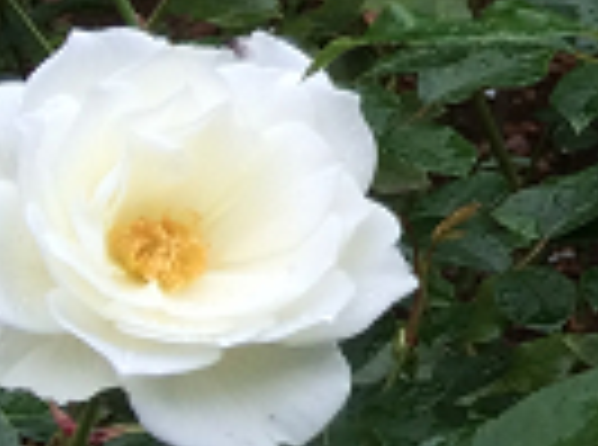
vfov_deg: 8.3
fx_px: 3015
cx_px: 1677
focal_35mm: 175
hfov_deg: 9.4
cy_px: -113
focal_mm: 4.15
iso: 32
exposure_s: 1/295
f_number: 2.2
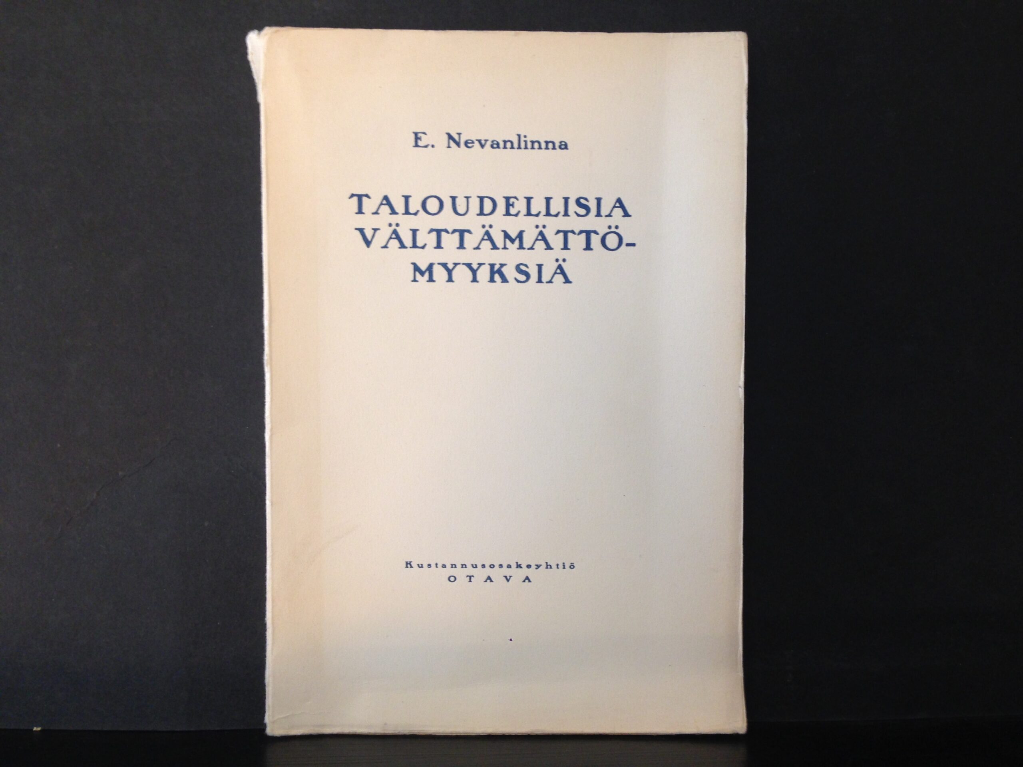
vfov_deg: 42.9
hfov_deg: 55.4
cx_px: 512
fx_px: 975
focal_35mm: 33
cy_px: 384
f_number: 2.4
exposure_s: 1/20
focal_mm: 4.12
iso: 80
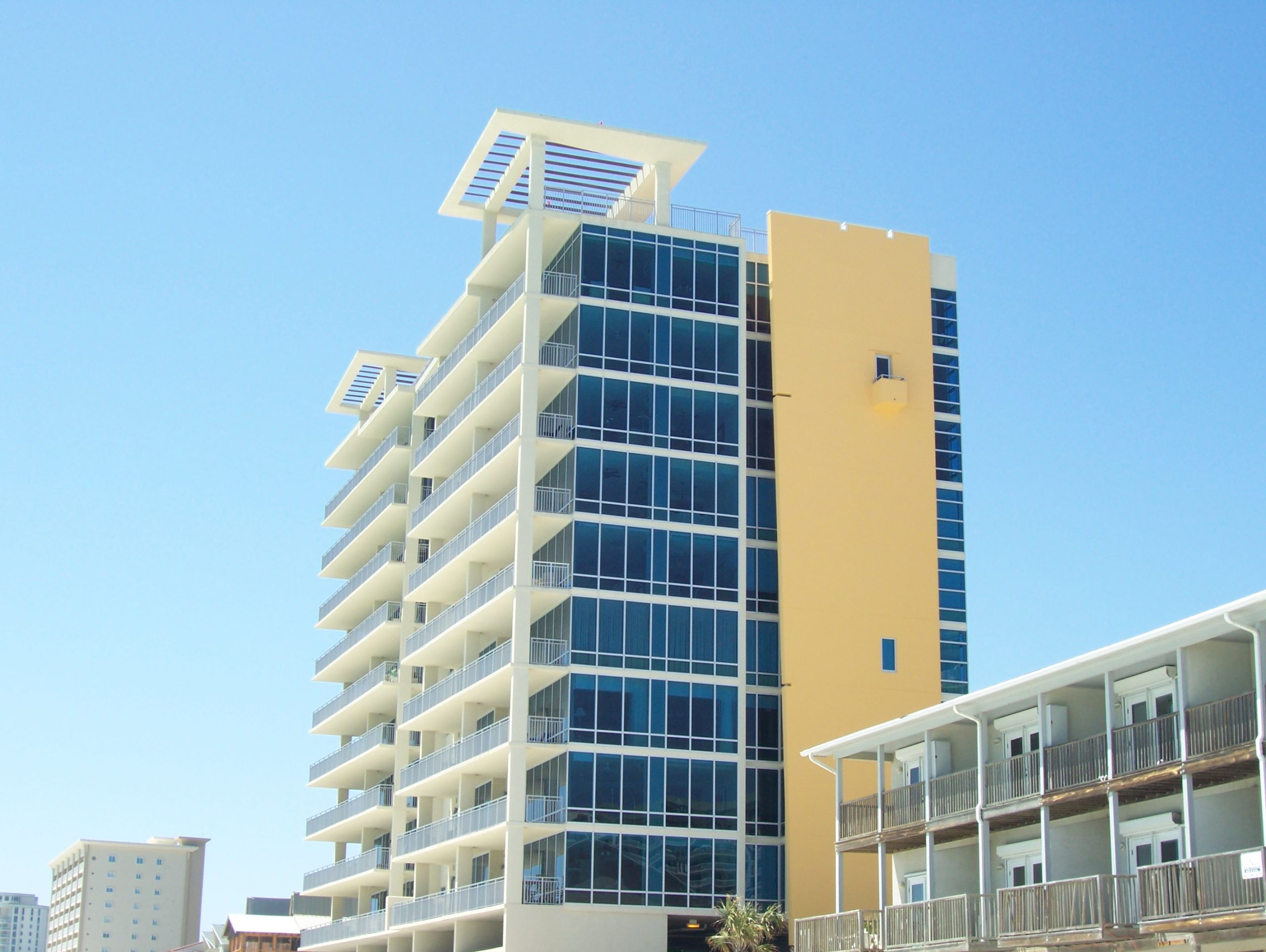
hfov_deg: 36.1
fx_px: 1940
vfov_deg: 27.6
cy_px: 476
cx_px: 633
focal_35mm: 53
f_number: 6.3
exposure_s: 1/250
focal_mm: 8.7
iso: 80
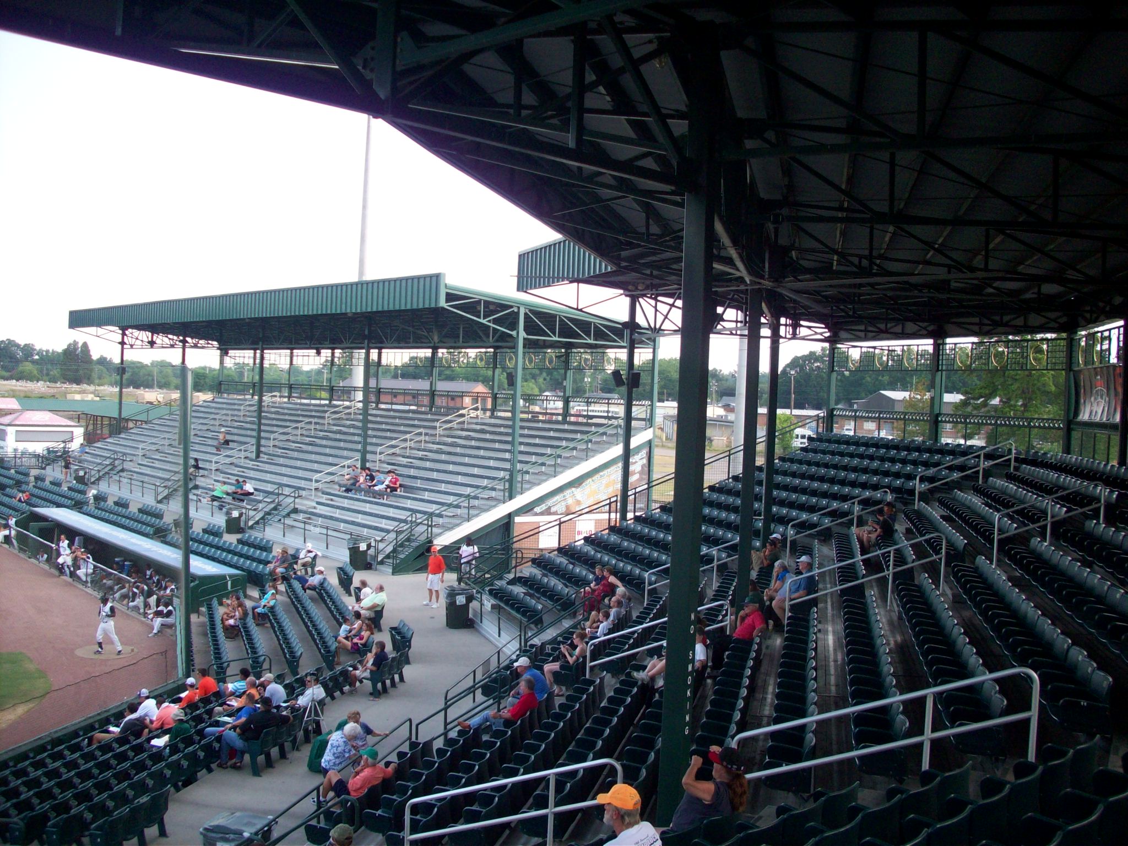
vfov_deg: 38.7
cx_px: 564
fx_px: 1206
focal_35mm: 37
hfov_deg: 50.1
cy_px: 423
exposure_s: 1/232
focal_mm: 6.2
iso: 80
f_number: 2.8
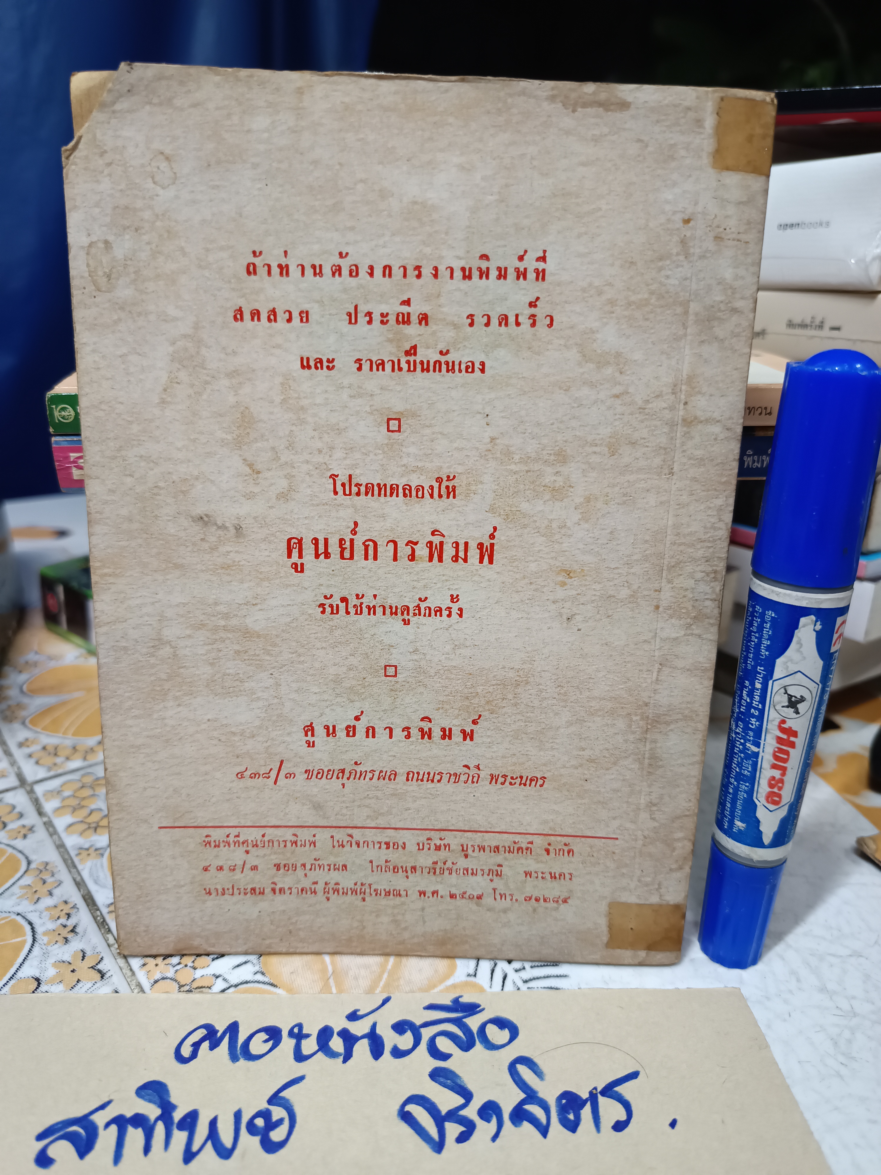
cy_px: 588
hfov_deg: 56.8
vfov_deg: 71.6
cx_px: 440
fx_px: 814
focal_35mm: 24
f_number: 1.7
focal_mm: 5.31
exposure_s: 1/25
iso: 1271
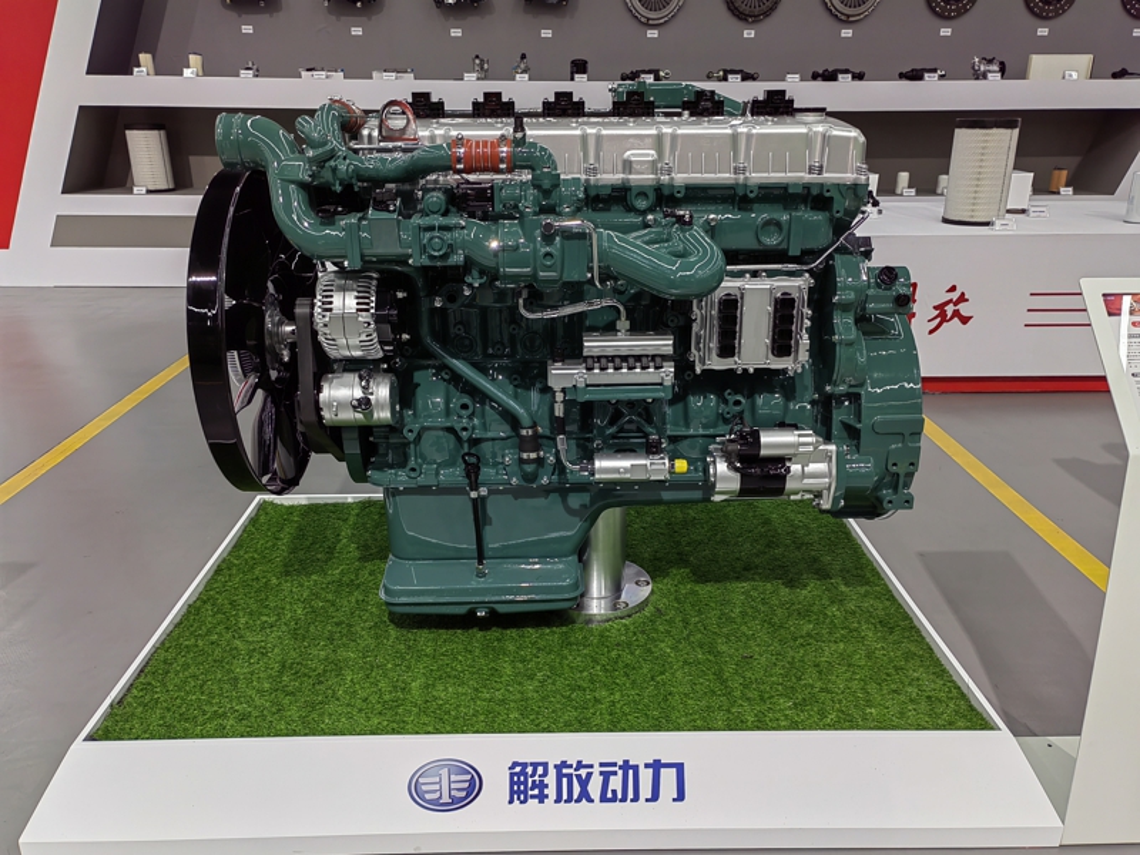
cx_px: 570
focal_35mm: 27
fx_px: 889
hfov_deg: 65.3
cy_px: 428
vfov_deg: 51.4
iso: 64
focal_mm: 5.52
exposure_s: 1/100
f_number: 1.9
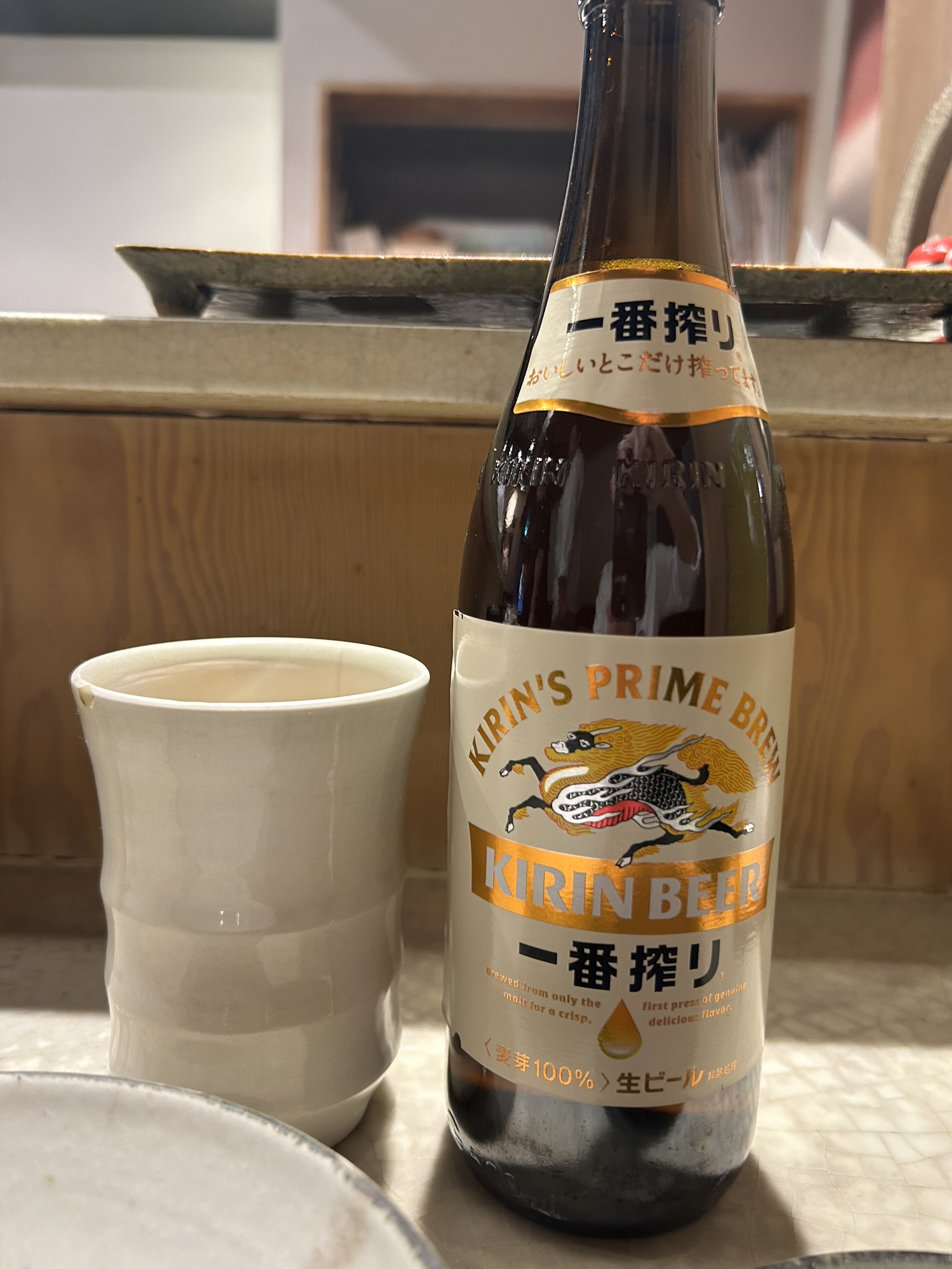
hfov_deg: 53.1
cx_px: 476
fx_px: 953
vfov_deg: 67.3
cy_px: 634
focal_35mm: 26
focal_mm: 5.7
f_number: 1.5
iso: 160
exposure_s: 1/50
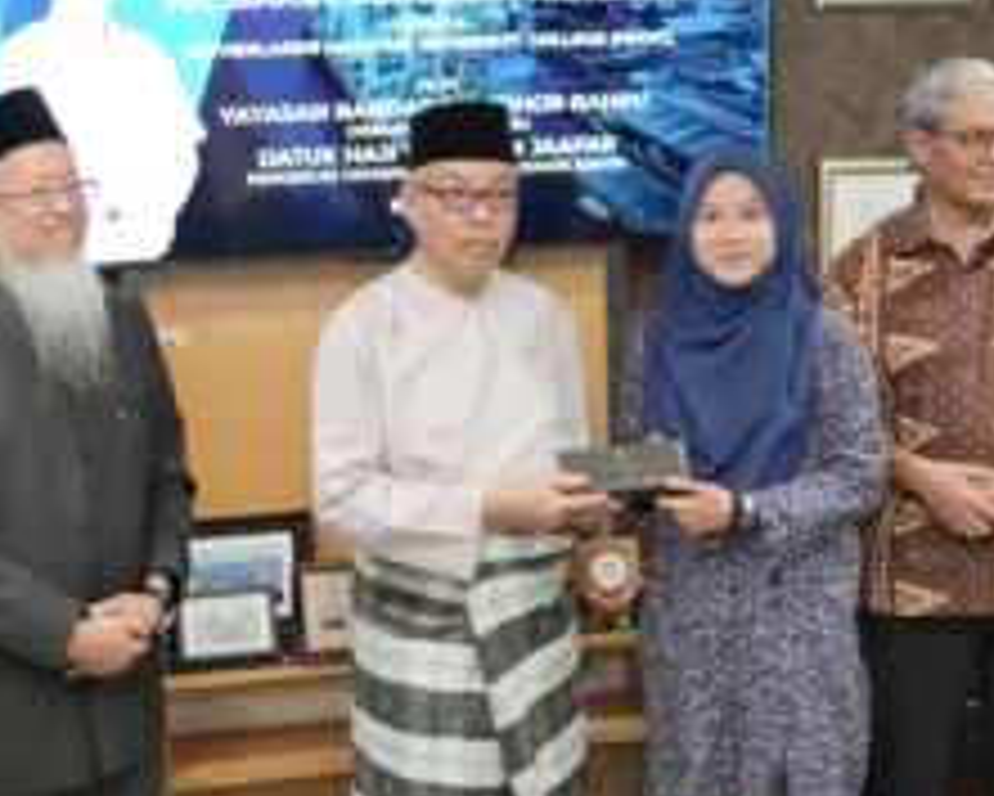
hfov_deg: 32.2
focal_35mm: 58
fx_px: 1722
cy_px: 427
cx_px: 479
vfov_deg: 26.0
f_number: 2.8
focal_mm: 35.3
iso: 800
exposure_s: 1/80
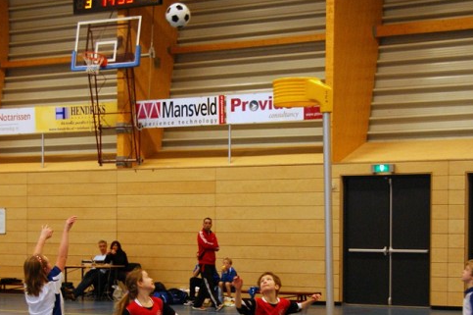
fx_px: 1126
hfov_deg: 23.6
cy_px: 190
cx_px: 153
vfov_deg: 15.9
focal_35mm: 86
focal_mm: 35
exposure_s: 1/100
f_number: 4.5
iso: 800
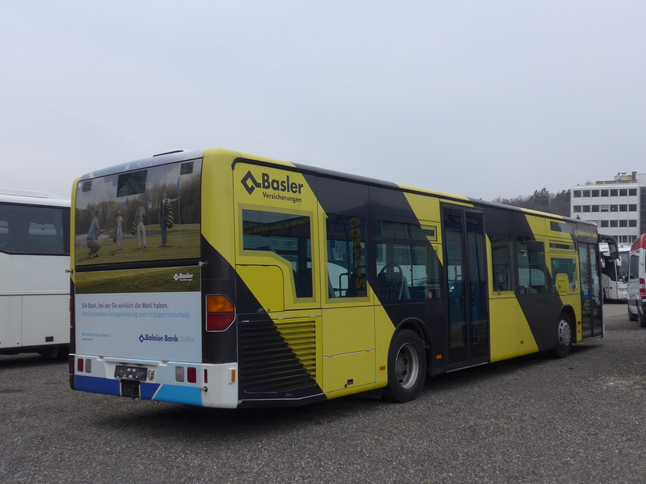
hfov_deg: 47.9
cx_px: 323
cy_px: 242
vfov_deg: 36.8
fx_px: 728
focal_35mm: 39
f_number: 2.8
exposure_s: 1/250
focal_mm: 8
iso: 80
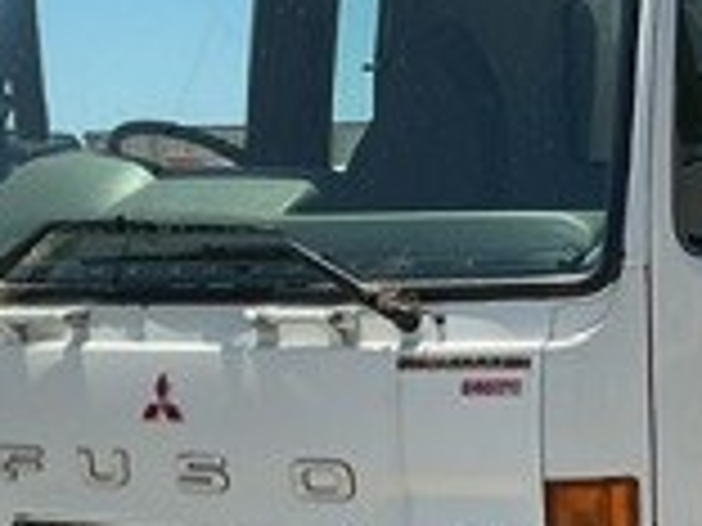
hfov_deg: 16.1
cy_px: 337
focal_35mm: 119
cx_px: 770
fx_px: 2413
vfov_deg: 12.4
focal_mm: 3
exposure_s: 1/1786
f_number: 1.8
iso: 25
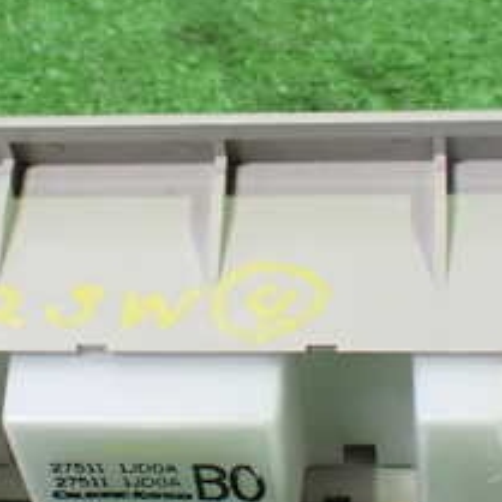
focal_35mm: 104
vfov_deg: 16.7
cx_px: 247
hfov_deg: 16.7
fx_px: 1706
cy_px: 255
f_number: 2.8
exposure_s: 1/50
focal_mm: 7.31
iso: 800
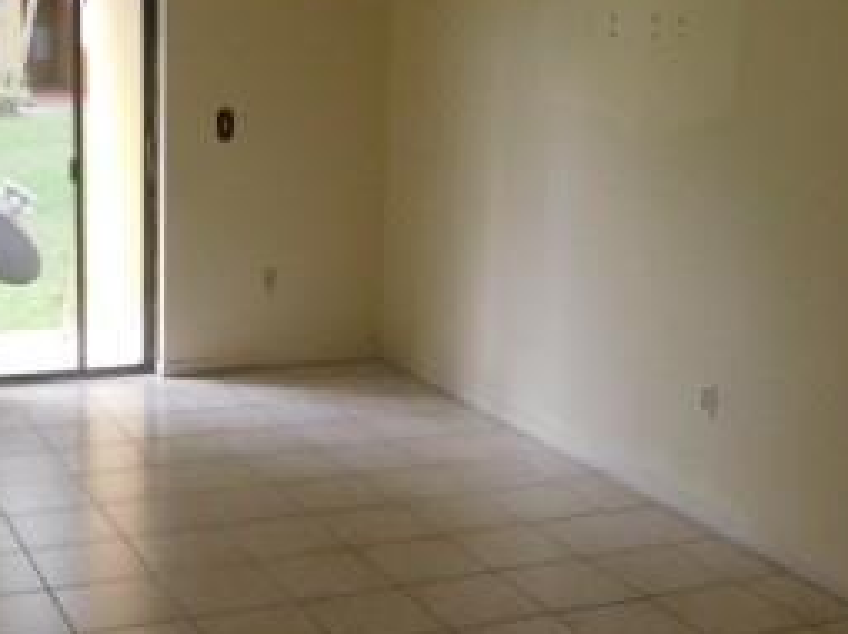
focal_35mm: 58
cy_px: 330
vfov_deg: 25.2
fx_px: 1420
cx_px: 250
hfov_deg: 32.8
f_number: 3
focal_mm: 4
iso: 125
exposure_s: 1/30
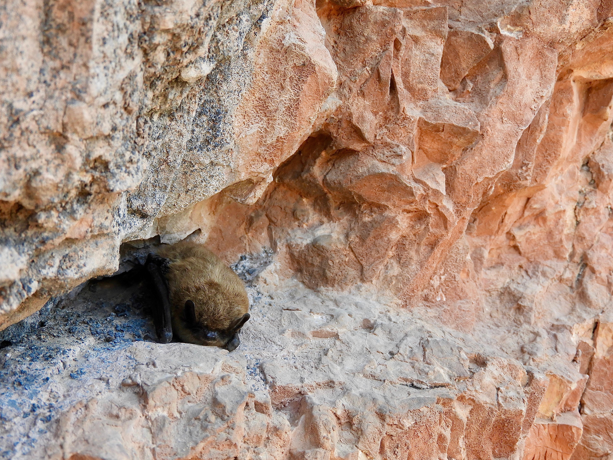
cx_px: 300
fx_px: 956
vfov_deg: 27.0
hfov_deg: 35.5
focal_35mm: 54
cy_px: 245
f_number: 4
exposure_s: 1/100
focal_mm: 9
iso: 100
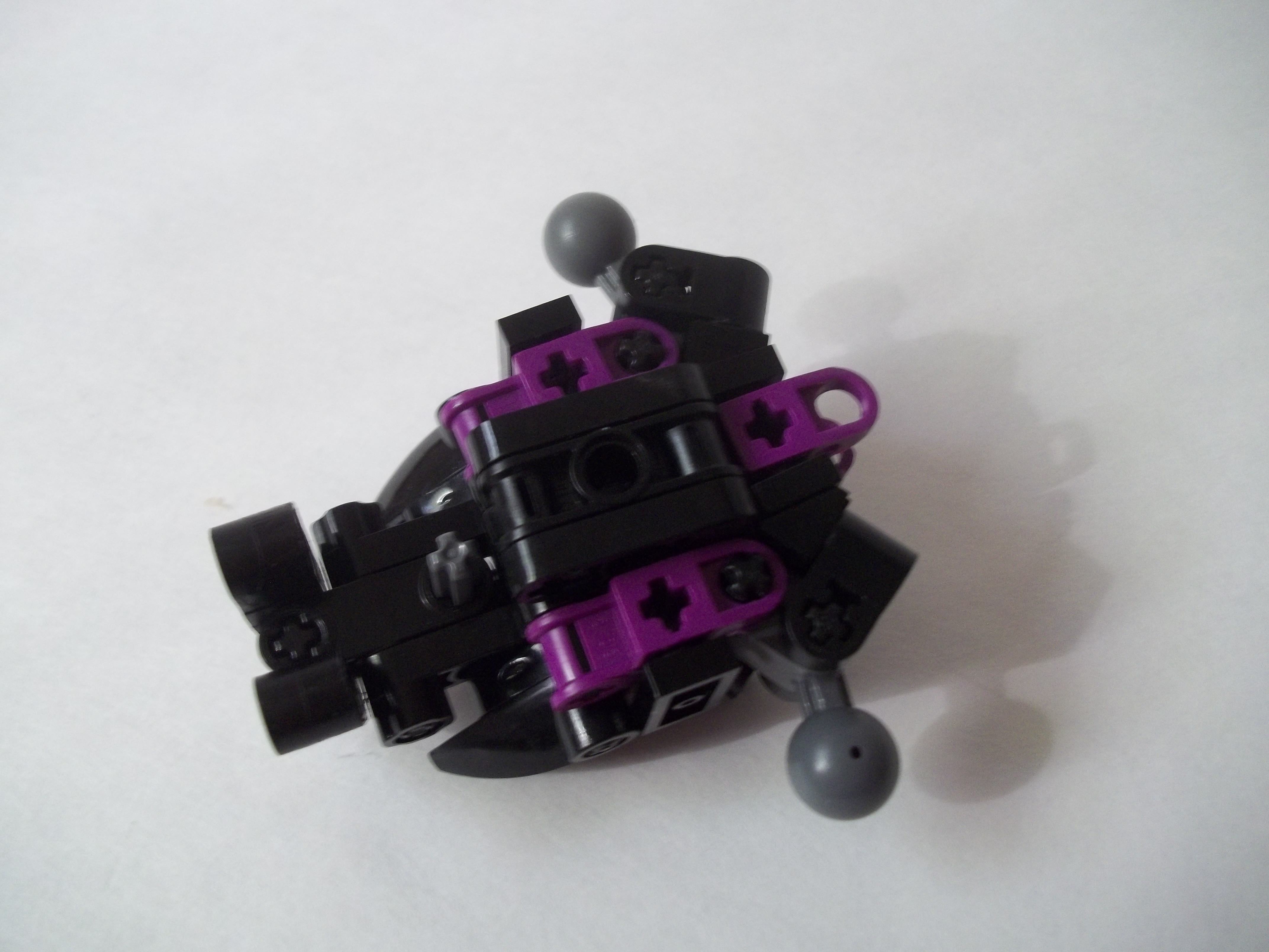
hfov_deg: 56.8
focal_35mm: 32
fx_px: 1173
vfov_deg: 44.2
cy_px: 476
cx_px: 634
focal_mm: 5.7
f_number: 2.9
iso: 160
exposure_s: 1/15
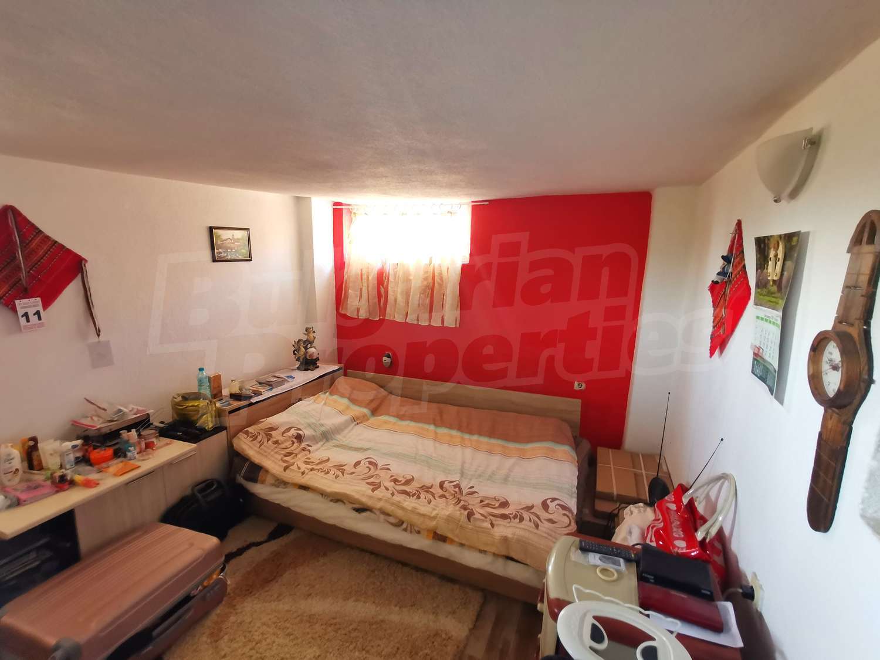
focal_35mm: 17
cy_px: 330
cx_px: 440
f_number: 2.2
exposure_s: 1/25
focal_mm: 2.23
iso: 320
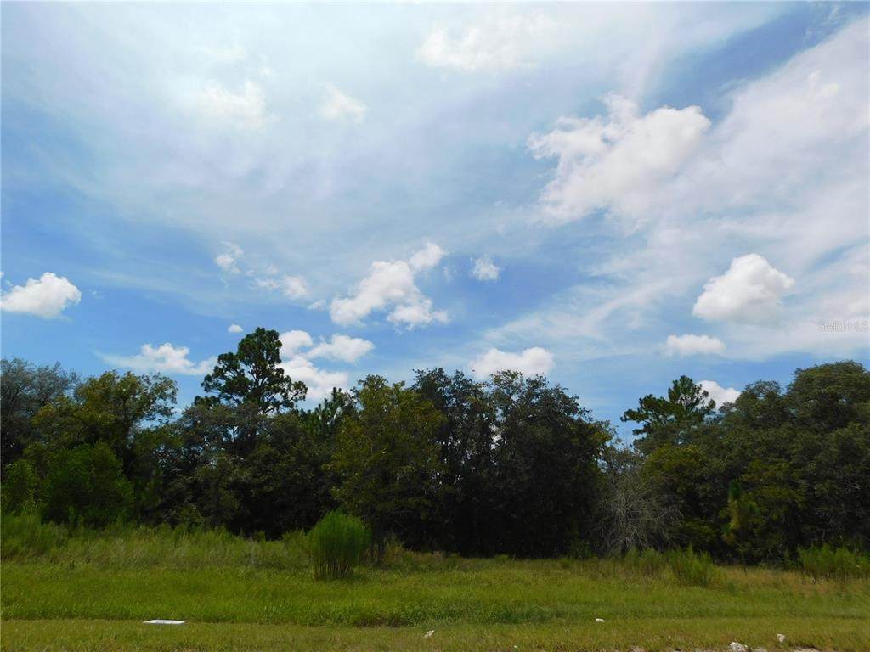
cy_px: 326
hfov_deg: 73.9
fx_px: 578
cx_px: 435
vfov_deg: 58.9
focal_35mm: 23
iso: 125
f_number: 6
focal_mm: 4
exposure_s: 1/1000
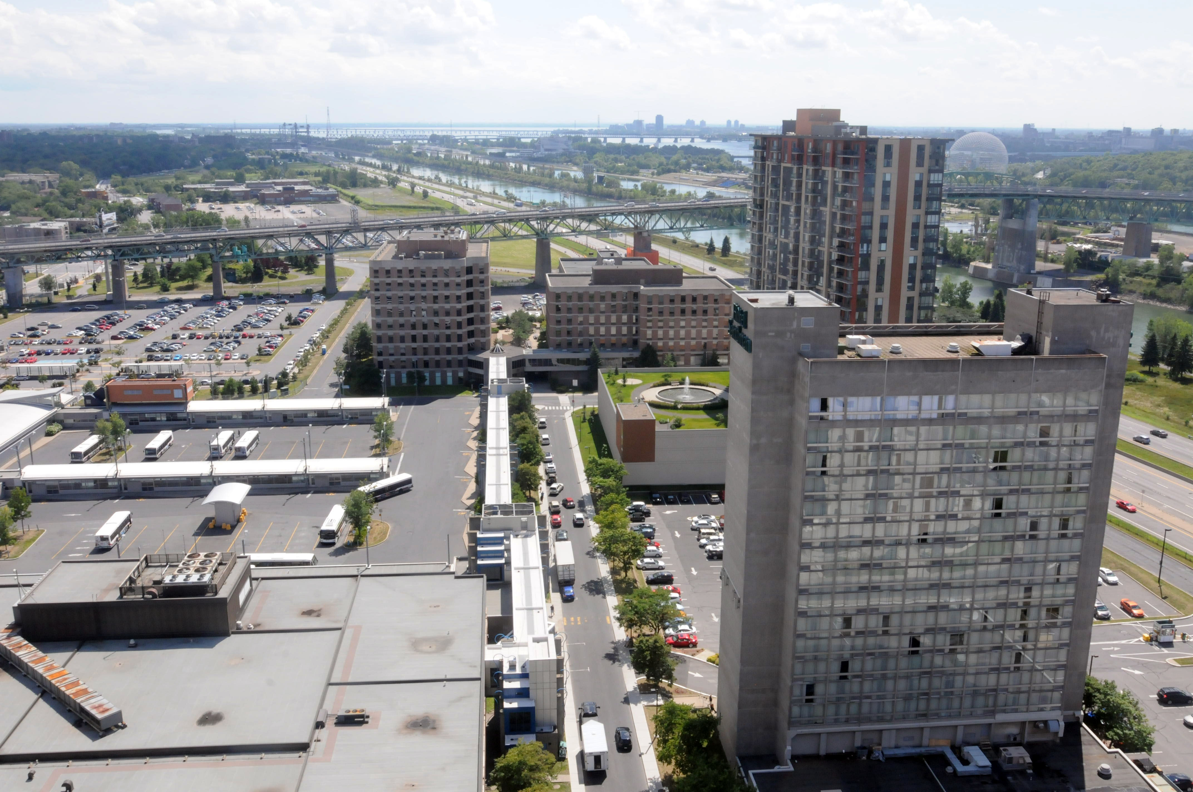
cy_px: 396
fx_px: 1241
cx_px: 596
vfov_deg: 35.4
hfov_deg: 51.3
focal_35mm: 38
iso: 1000
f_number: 20
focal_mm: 25
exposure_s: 1/320
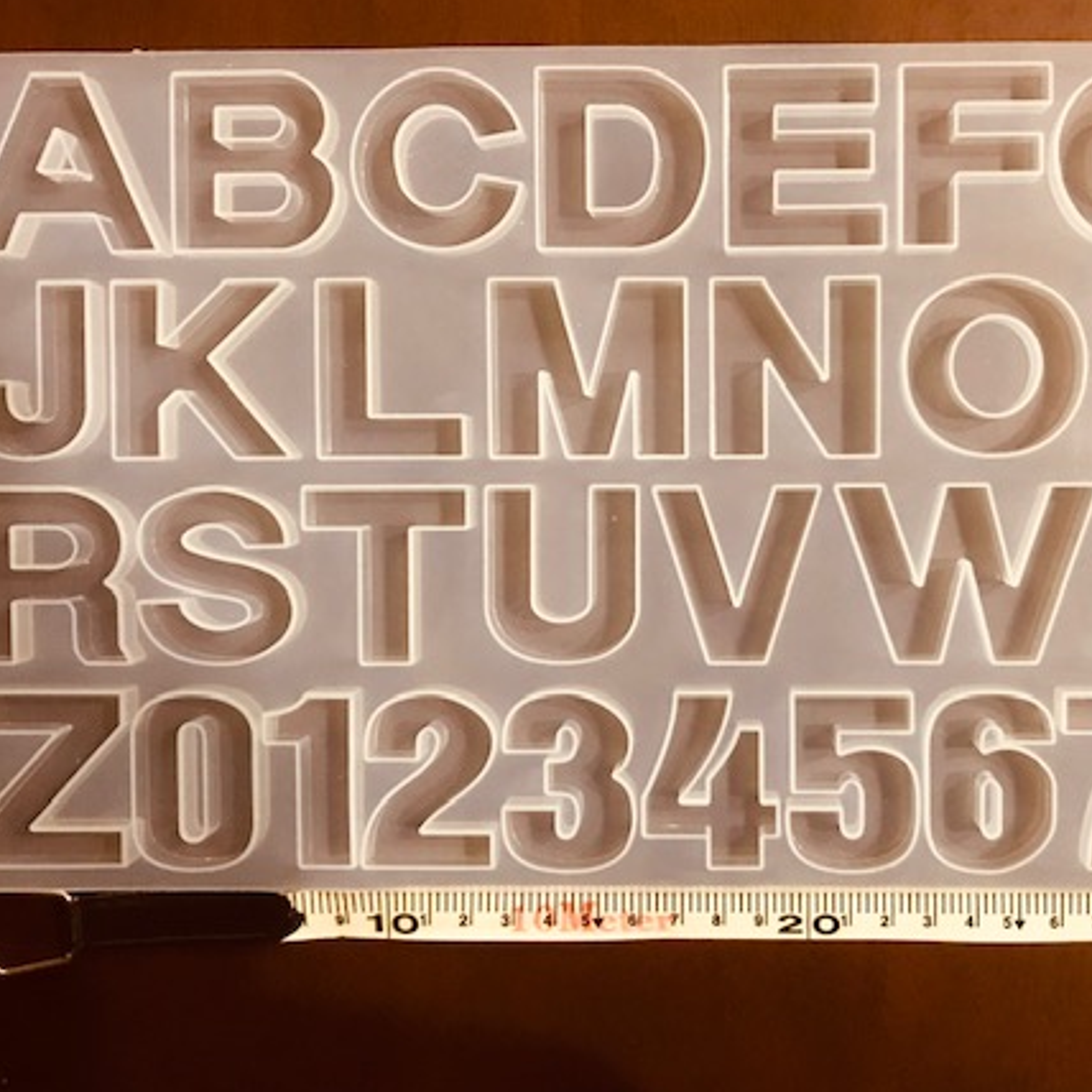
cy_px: 490
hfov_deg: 44.3
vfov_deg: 44.9
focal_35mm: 37
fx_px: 1321
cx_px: 725
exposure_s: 1/9
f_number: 1.8
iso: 100
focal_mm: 3.99
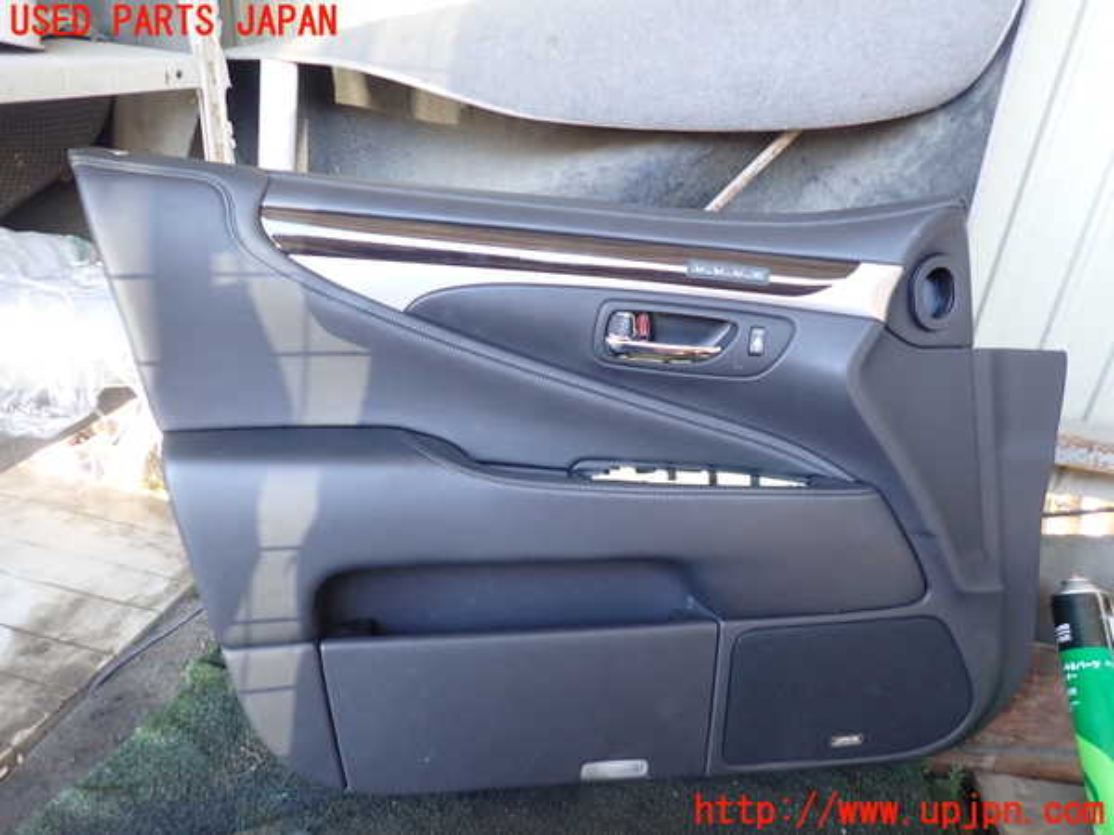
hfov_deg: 69.4
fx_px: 805
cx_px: 557
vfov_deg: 54.9
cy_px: 418
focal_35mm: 25
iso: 200
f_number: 2
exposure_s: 1/40
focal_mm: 4.5
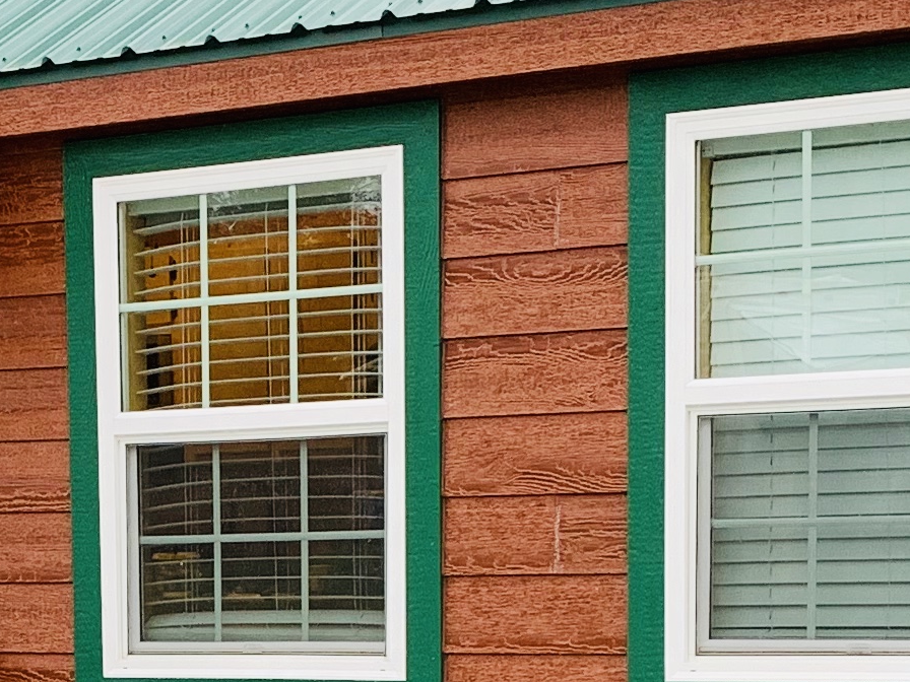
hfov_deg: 16.5
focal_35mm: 117
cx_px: 11
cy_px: 897
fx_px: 3076
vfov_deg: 12.3
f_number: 1.8
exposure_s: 1/121
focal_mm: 4.25
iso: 80
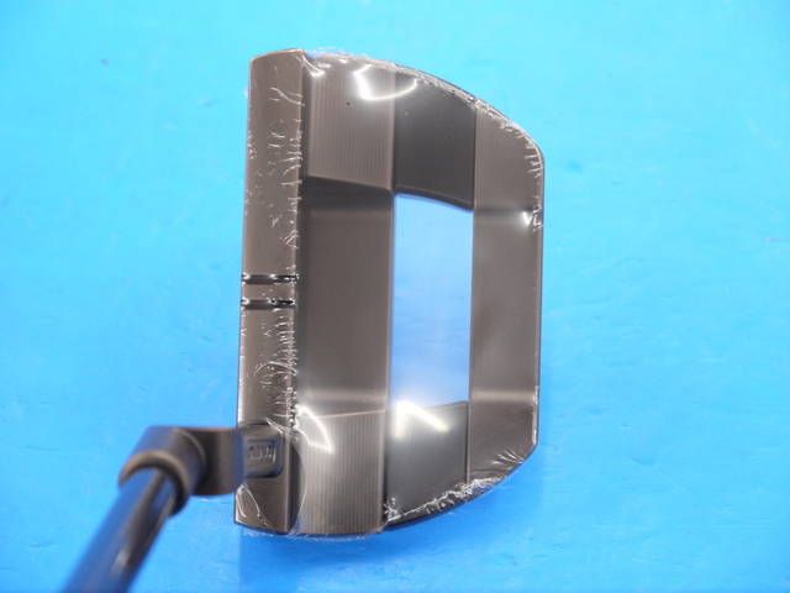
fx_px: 1917
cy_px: 296
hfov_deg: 23.3
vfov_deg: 17.6
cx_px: 395
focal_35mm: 84
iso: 800
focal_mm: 42
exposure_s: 1/80
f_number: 5.6
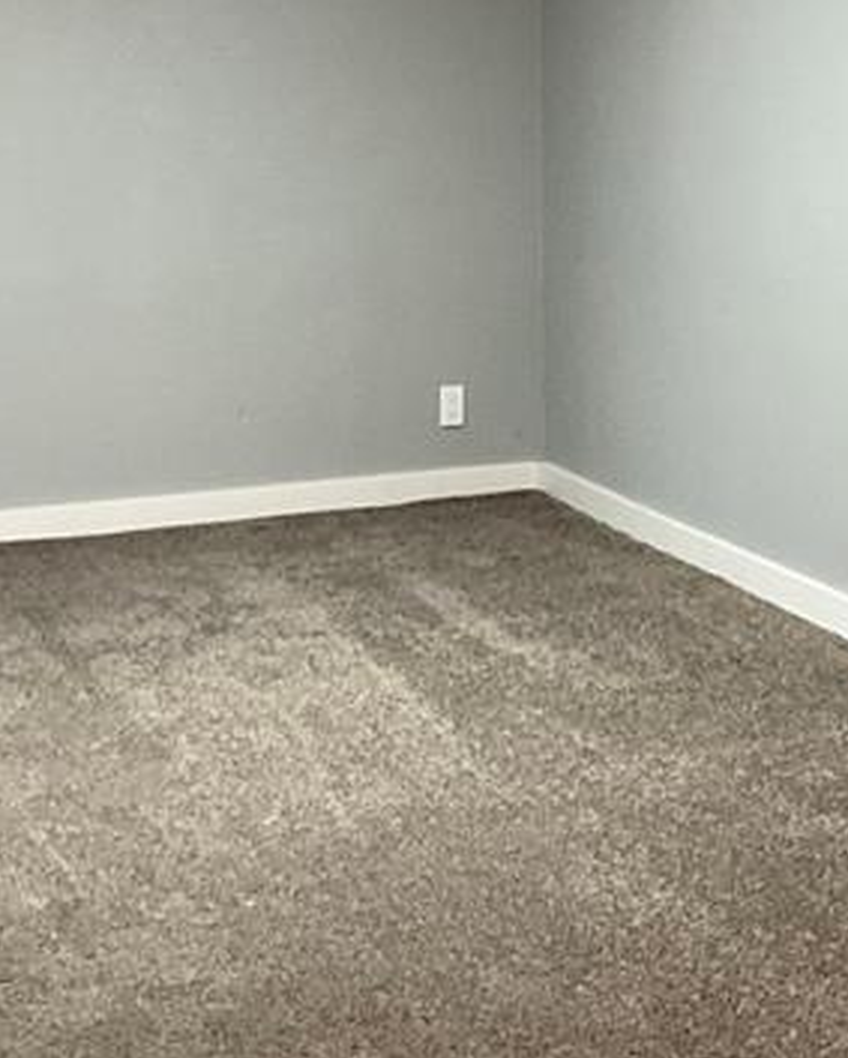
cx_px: 449
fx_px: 2569
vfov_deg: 23.2
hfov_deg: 18.7
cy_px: 397
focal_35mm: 82
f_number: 1.8
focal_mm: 3
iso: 250
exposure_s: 1/40
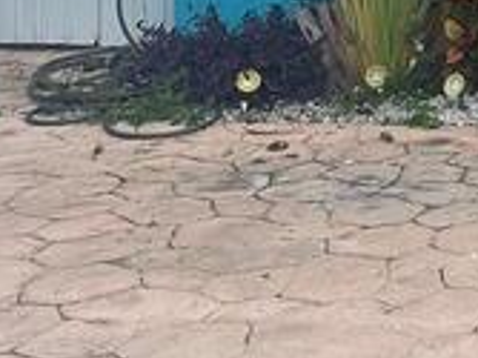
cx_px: 907
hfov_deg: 14.6
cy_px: -269
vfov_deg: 11.9
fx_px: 1587
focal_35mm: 115
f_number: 1.78
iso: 80
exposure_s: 1/1050
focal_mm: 6.86
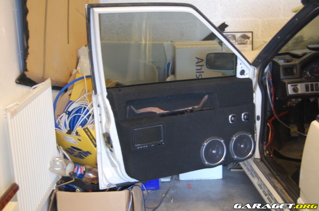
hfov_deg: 37.9
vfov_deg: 25.6
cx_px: 160
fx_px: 464
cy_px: 106
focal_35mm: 52
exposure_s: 1/10
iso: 800
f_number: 4.8
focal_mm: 35
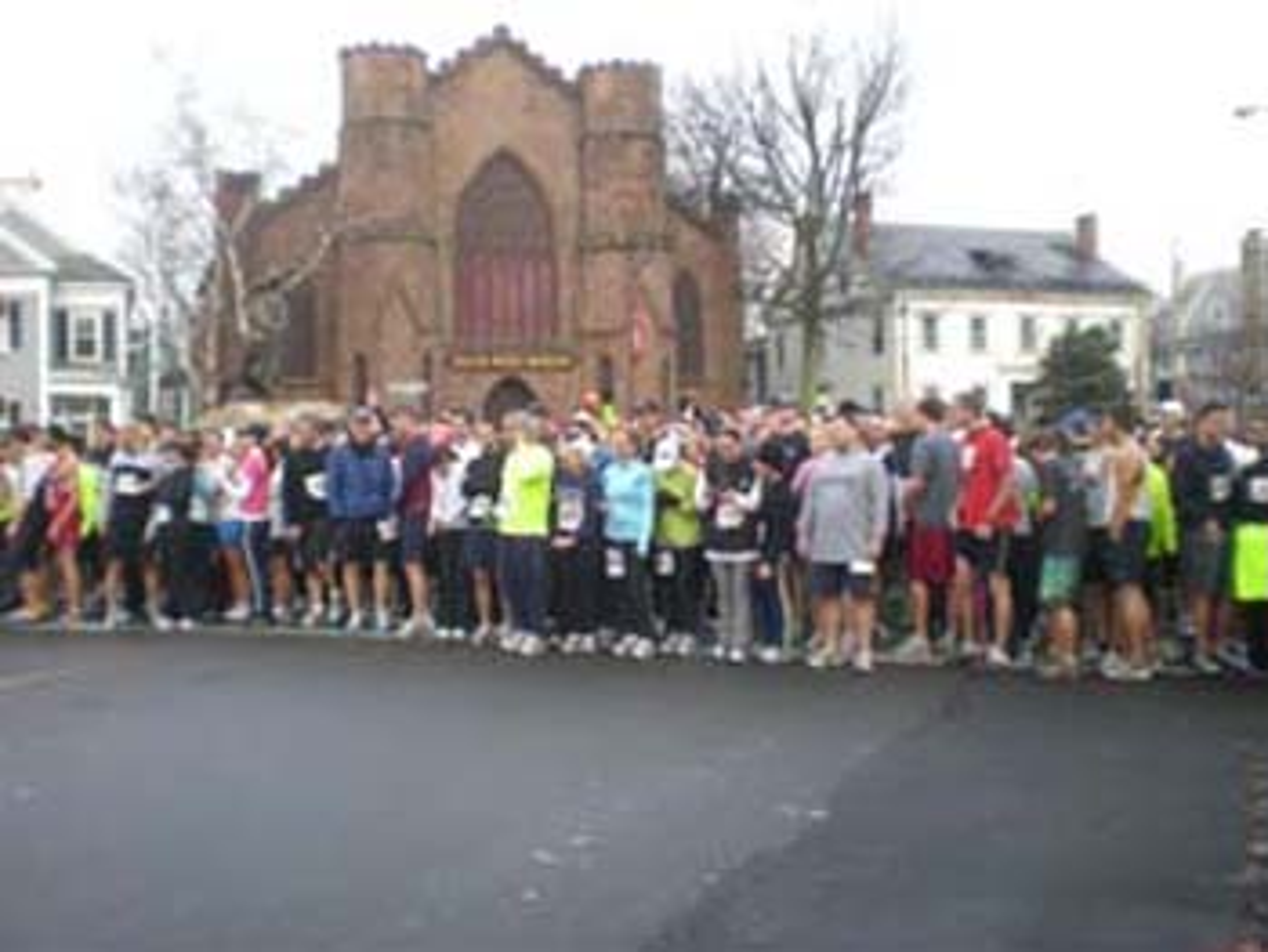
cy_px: 476
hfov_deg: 48.9
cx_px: 634
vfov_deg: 37.8
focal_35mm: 38
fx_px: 1393
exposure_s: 1/61.8
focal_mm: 6.3
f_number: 3.1
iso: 86
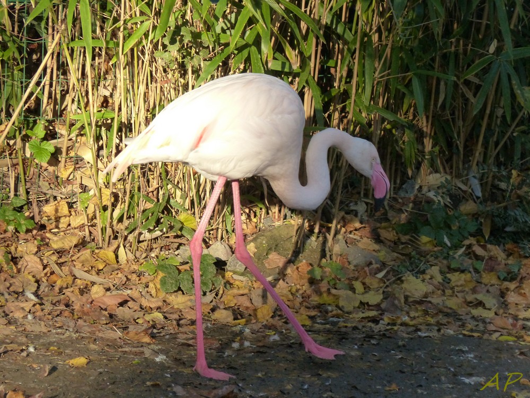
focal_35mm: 460
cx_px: 265
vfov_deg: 3.2
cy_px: 199
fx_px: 7043
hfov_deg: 4.3
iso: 400
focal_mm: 82.8
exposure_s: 1/400
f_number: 4
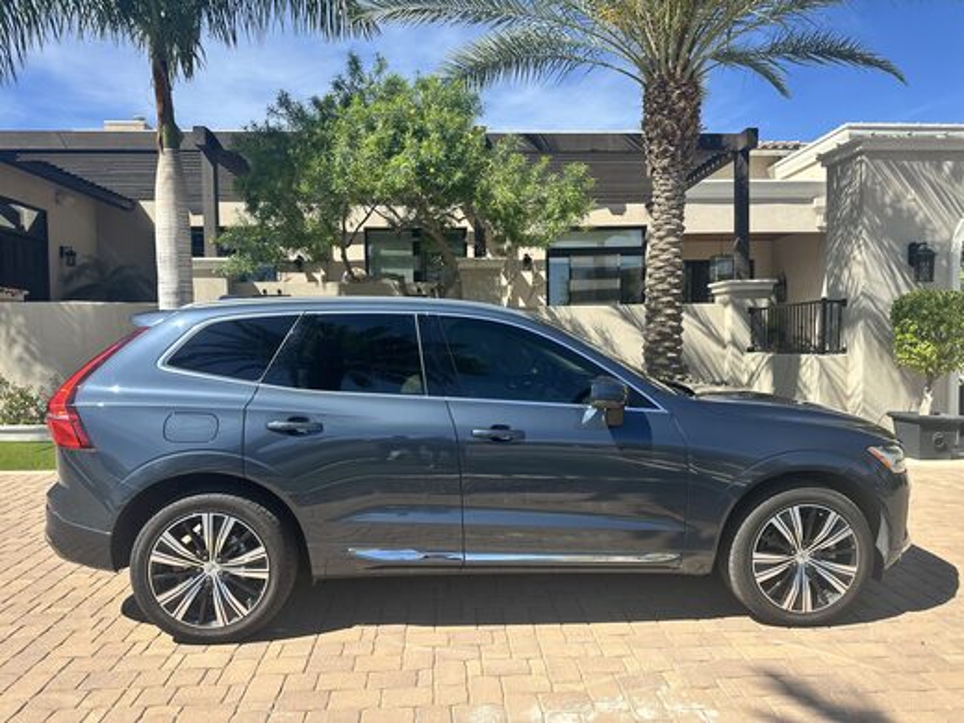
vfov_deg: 56.8
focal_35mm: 24
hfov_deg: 71.6
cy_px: 362
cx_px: 482
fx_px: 668
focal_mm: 6.86
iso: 80
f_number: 1.78
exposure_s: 1/2525
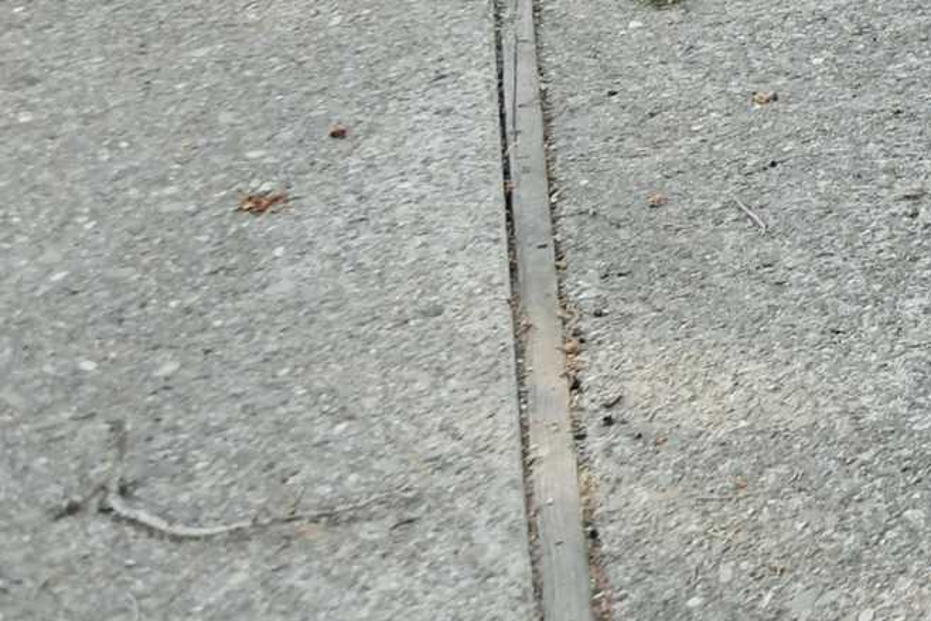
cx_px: 2037
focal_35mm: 70
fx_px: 1811
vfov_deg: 14.2
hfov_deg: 16.9
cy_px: -815
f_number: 5
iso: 250
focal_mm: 10
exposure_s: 1/80
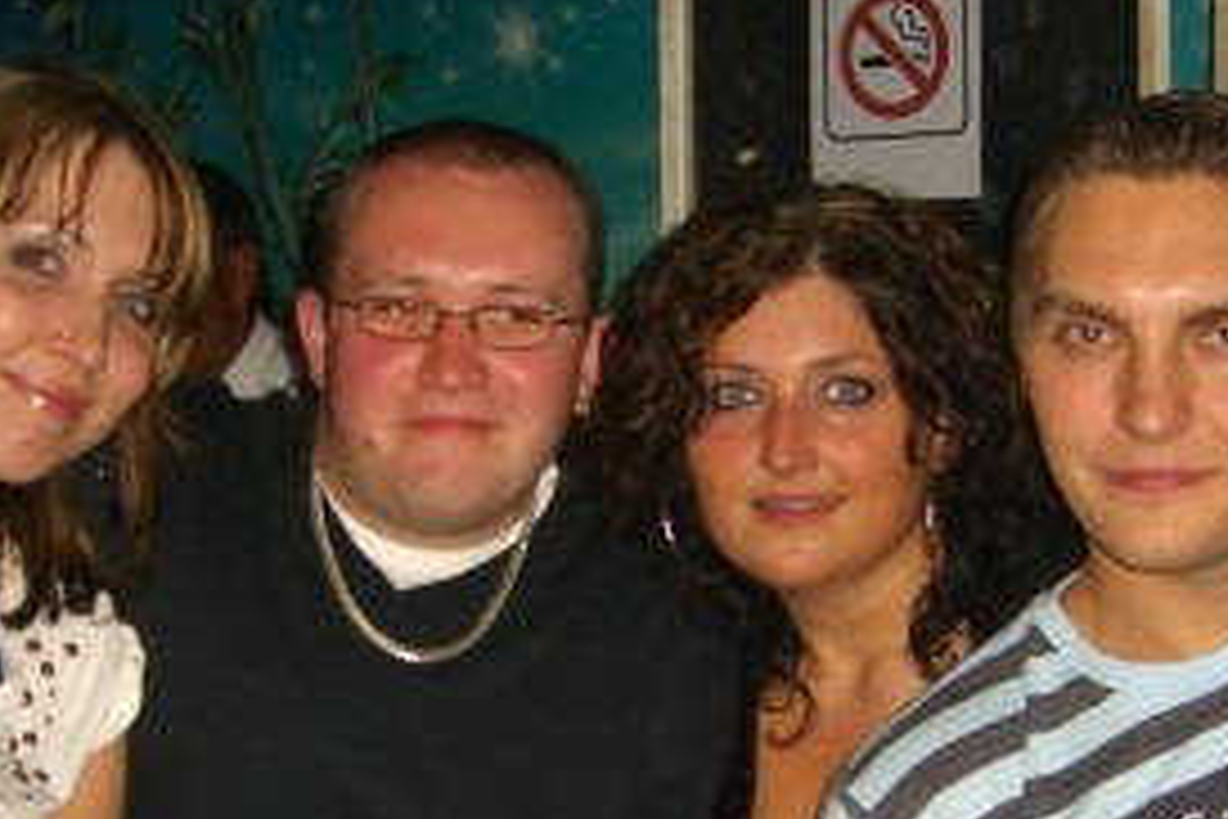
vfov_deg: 15.6
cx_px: 657
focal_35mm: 87
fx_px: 2967
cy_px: 702
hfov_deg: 23.4
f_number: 2.8
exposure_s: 1/60
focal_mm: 7.9
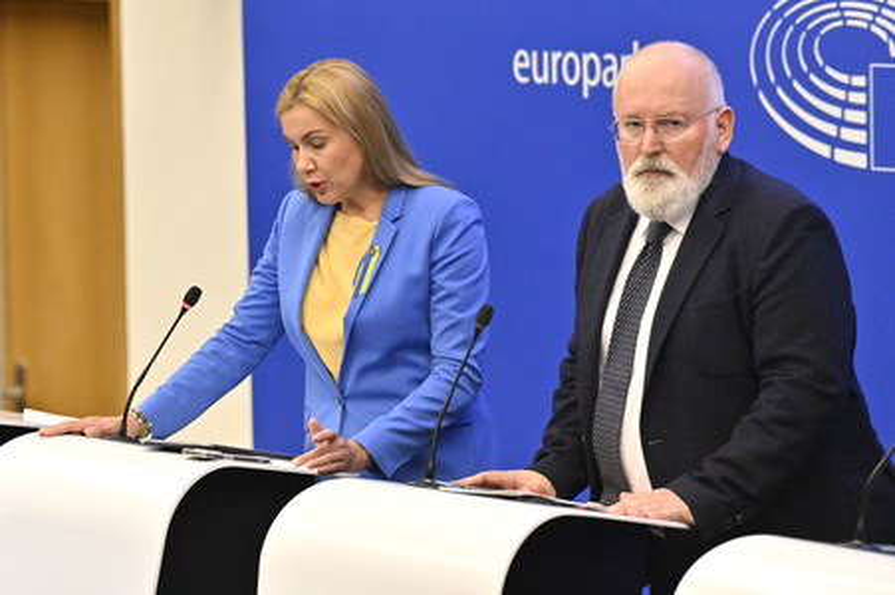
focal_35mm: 200
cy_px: 298
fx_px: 4968
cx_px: 448
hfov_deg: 10.3
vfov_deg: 6.9
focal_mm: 200
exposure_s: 1/640
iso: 6400
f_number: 4.5
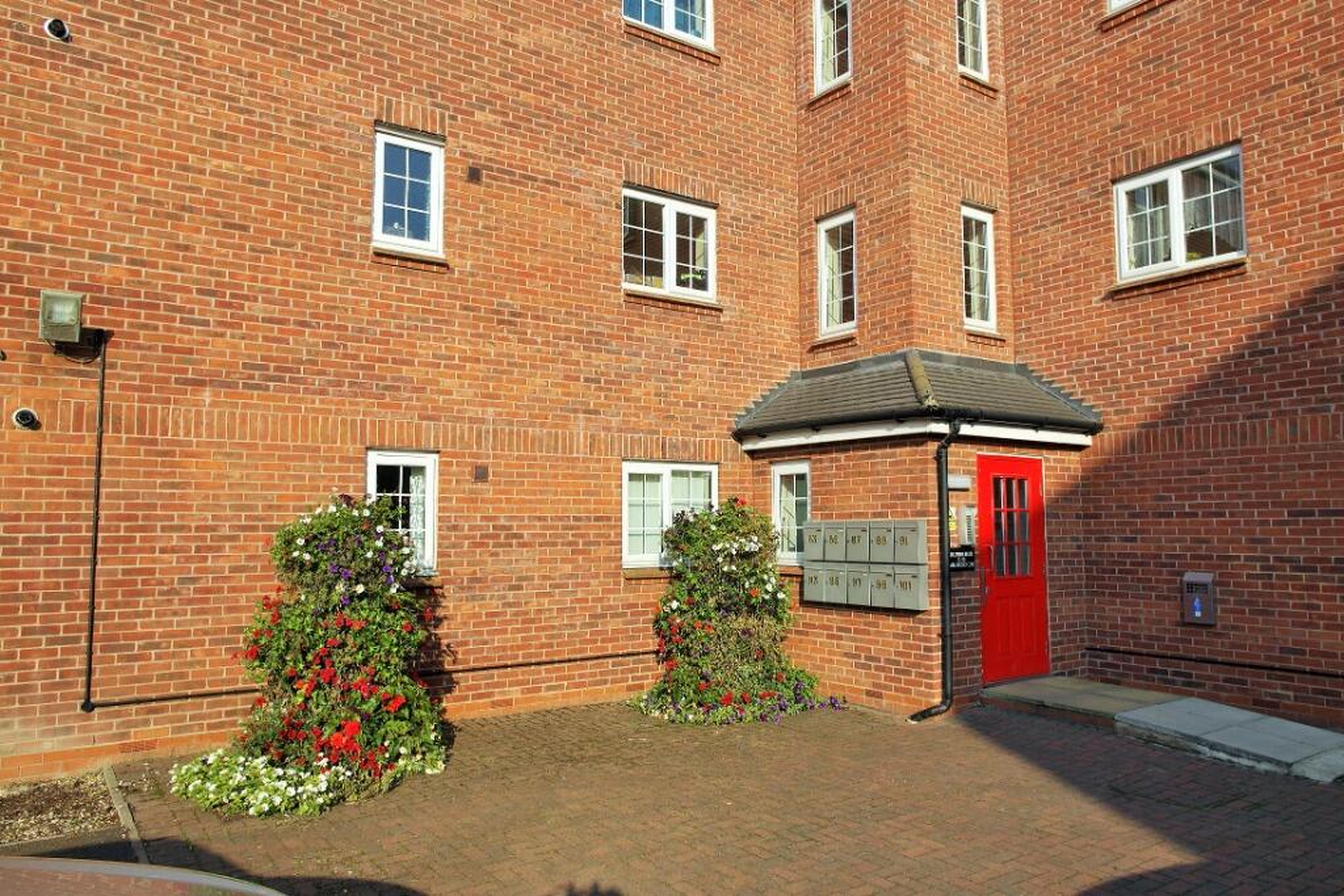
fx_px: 896
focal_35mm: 24
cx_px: 672
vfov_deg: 53.1
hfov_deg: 73.7
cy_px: 448
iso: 100
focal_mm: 16
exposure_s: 1/180
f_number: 5.6
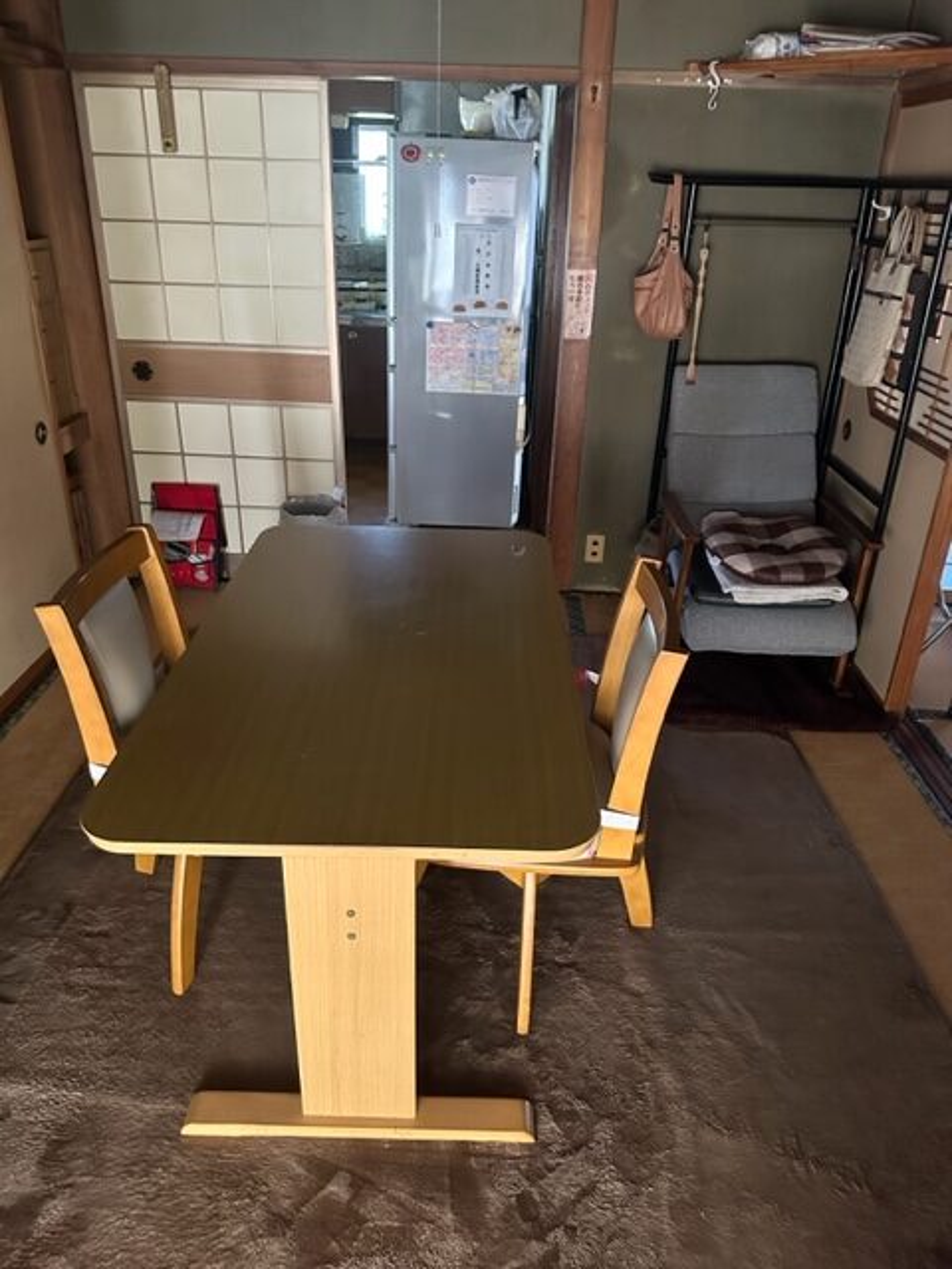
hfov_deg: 56.8
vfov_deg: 71.6
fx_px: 880
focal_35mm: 24
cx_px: 476
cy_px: 634
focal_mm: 6.86
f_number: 1.78
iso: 1000
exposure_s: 1/38
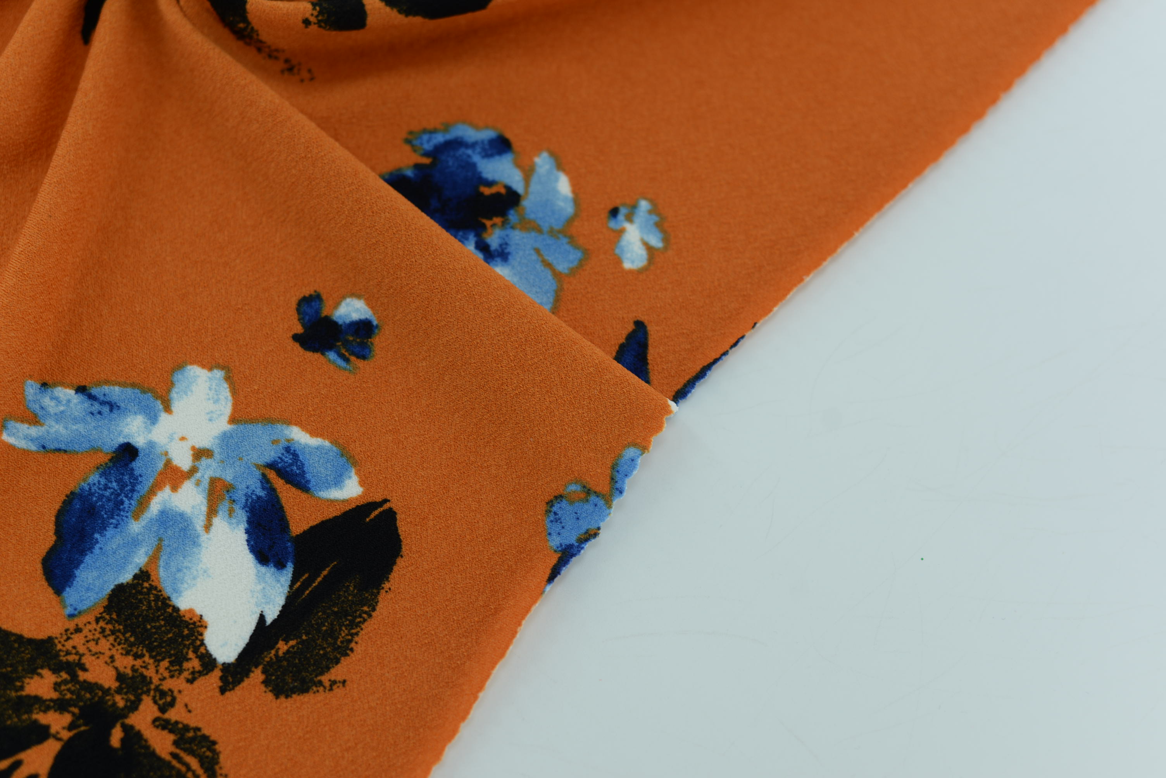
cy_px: 389
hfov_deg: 39.6
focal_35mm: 50
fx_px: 1620
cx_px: 583
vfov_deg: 27.0
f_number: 3.5
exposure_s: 1/160
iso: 100
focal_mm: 50
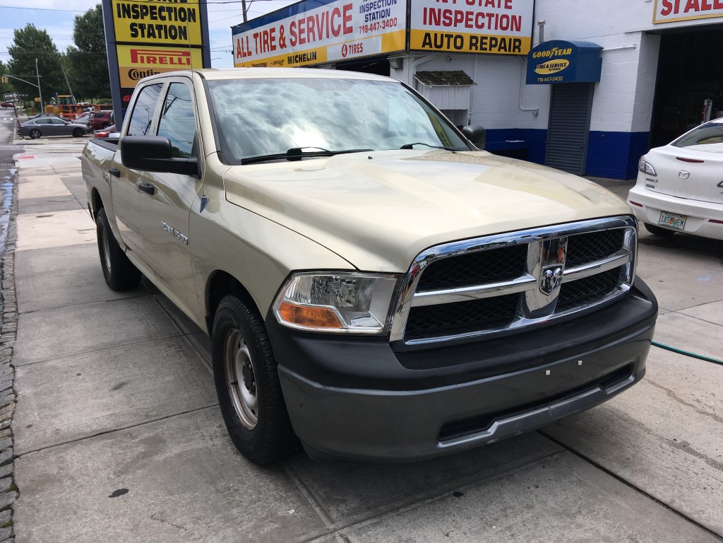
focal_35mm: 29
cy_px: 272
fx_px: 606
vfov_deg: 48.2
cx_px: 362
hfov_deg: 61.7
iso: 25
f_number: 2.2
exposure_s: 1/1709
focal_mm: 4.15
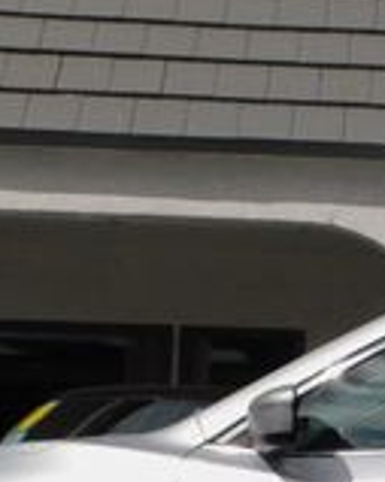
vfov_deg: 16.2
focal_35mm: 118
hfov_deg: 12.3
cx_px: 600
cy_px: 355
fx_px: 1682
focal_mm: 5.3
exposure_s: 1/1250
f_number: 6.4
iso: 125
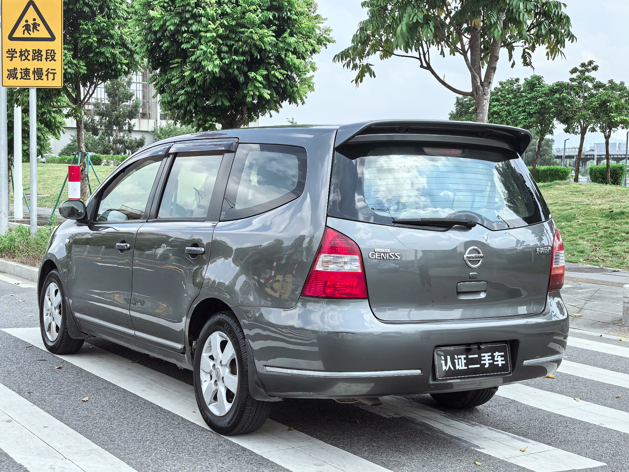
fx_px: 981
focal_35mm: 54
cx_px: 314
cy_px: 236
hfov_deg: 35.5
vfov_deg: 27.0
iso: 50
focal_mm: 6.98
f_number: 2
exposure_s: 1/996
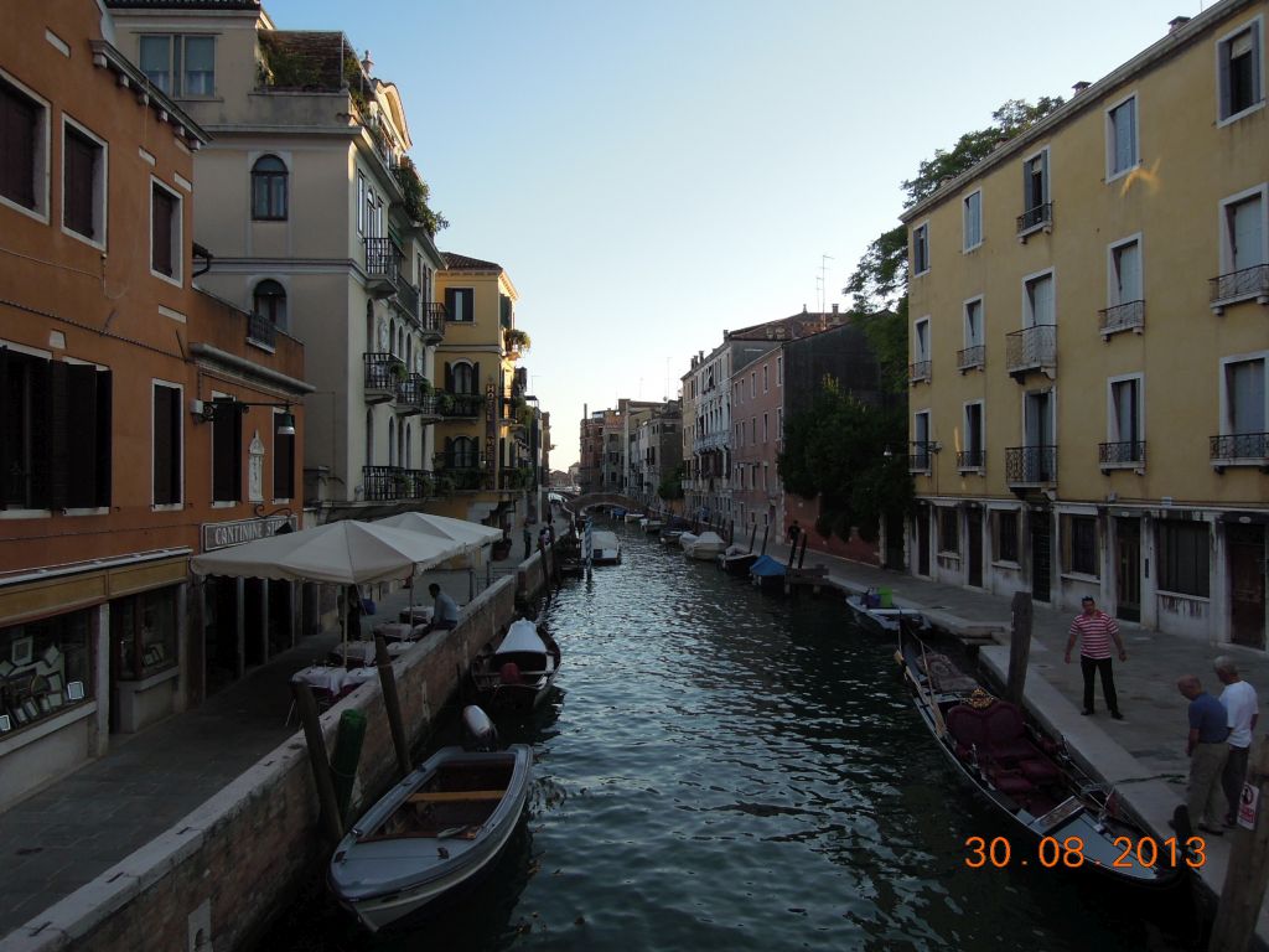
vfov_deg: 56.8
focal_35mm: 24
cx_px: 634
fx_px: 880
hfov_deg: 71.6
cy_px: 476
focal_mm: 4.3
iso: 160
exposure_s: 1/800
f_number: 2.8
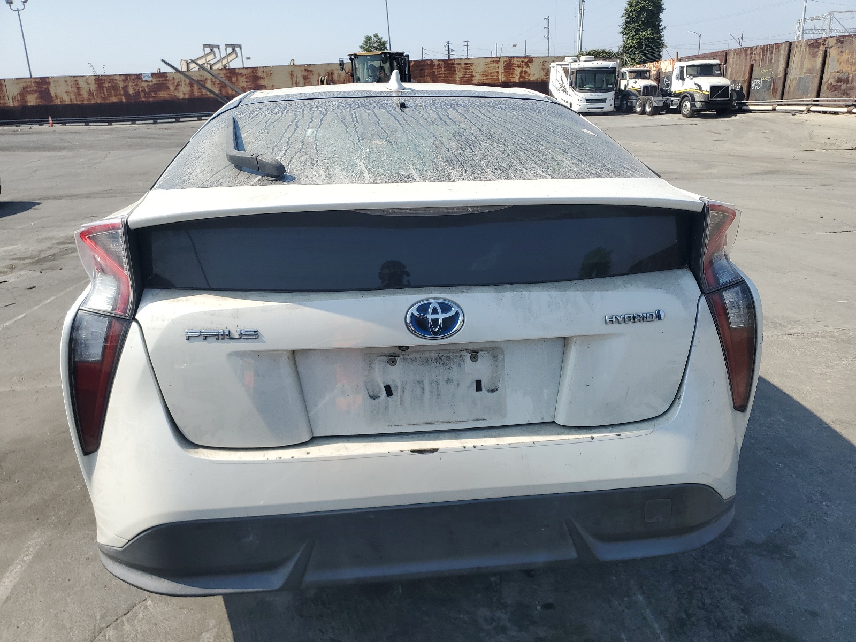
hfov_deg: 67.3
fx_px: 643
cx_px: 428
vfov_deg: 53.1
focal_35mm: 26
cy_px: 321
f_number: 1.5
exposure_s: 1/3333
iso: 50
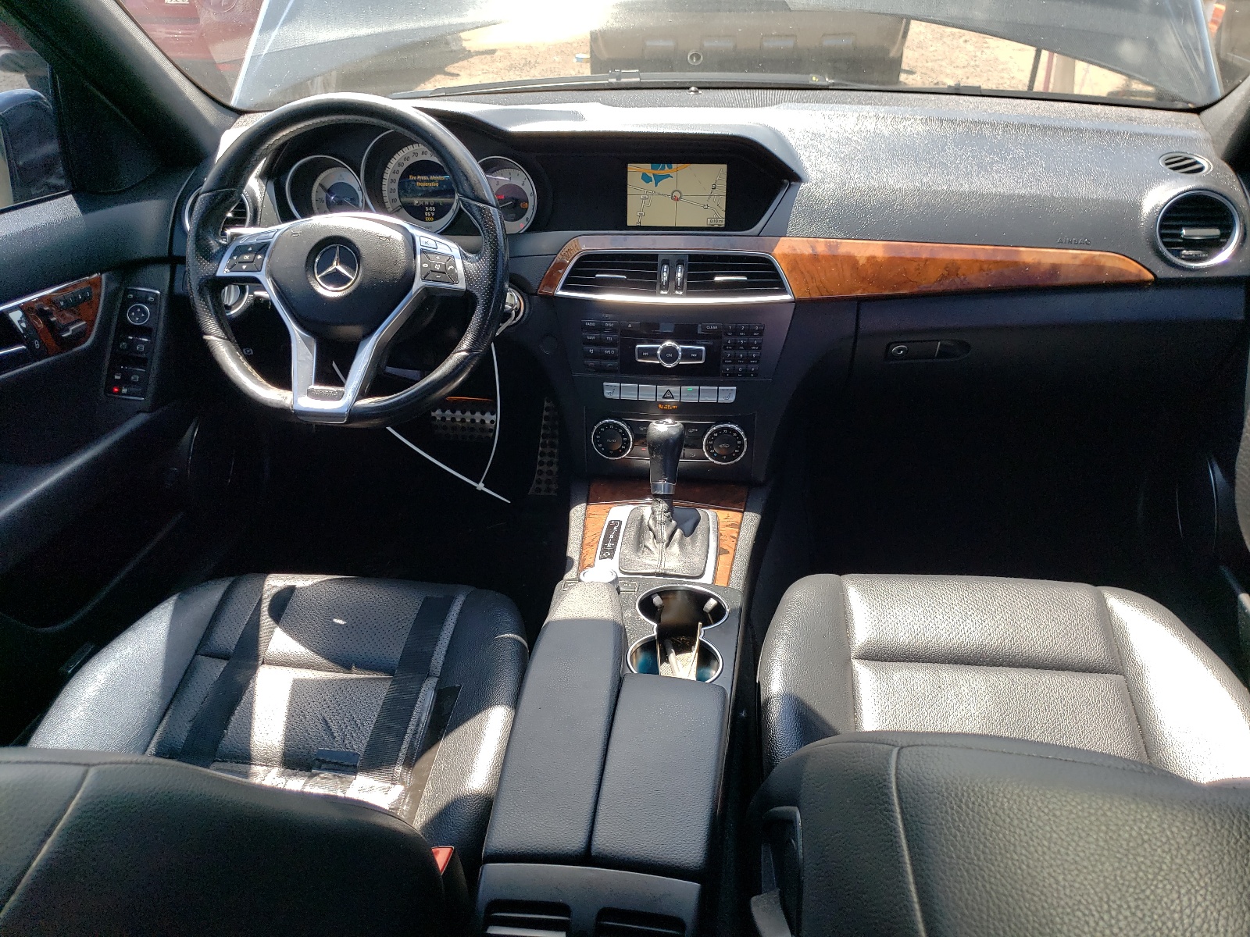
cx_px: 625
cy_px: 468
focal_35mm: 26
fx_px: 939
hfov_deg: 67.3
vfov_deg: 53.1
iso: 50
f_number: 1.5
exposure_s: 1/370
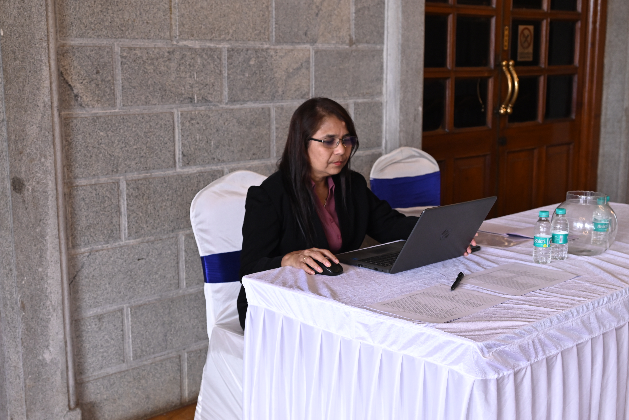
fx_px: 787
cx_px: 314
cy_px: 210
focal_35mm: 45
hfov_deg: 43.6
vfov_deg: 29.9
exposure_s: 1/125
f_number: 5.6
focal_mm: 45
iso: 1250
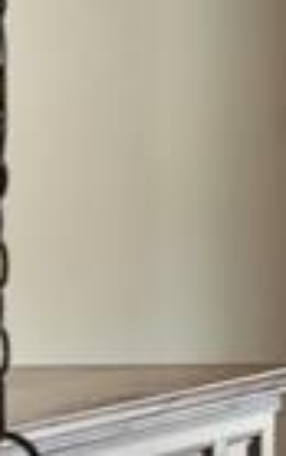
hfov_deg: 4.1
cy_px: 121
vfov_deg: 8.0
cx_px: 1670
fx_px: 3264
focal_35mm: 262
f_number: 6.7
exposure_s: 1/60
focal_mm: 35
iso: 1000
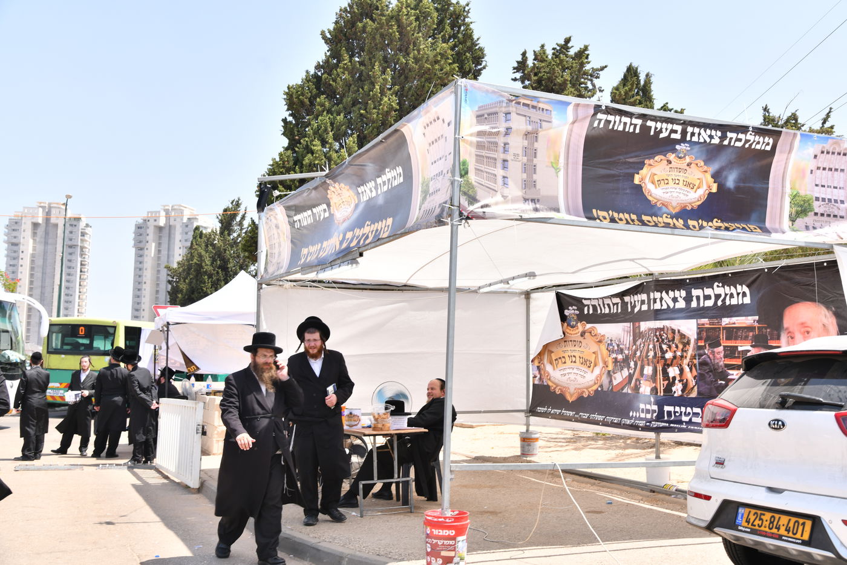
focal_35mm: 38
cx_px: 424
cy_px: 282
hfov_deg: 50.7
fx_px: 894
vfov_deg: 35.0
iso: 160
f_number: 7.1
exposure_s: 1/250
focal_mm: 38
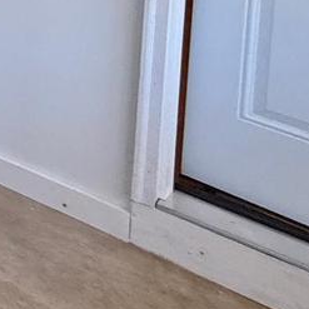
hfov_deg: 13.3
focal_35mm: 72
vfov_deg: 19.4
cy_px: -213
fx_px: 727
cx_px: -513
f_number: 2.2
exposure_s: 1/99
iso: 250
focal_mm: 2.22
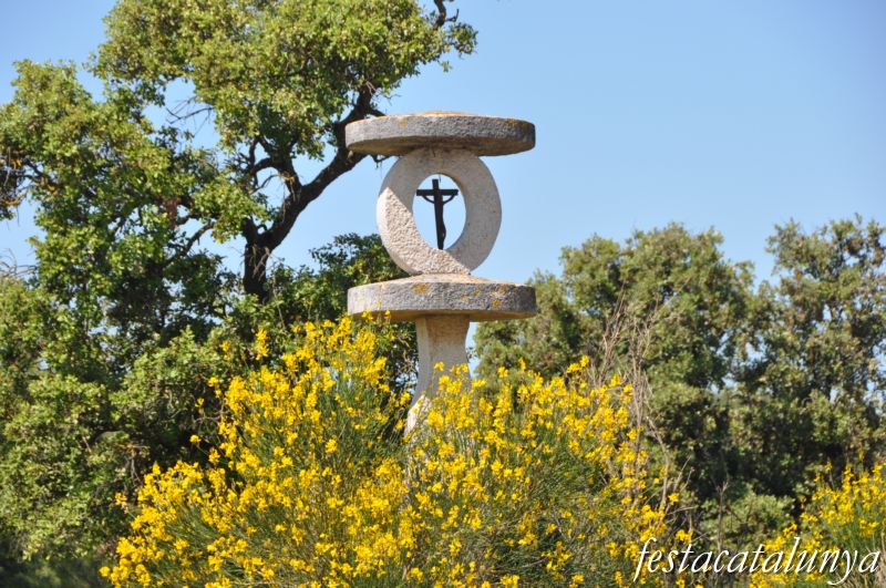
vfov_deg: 7.0
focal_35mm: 195
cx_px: 443
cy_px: 294
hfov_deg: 10.6
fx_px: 4792
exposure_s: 1/320
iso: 200
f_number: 9
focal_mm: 130
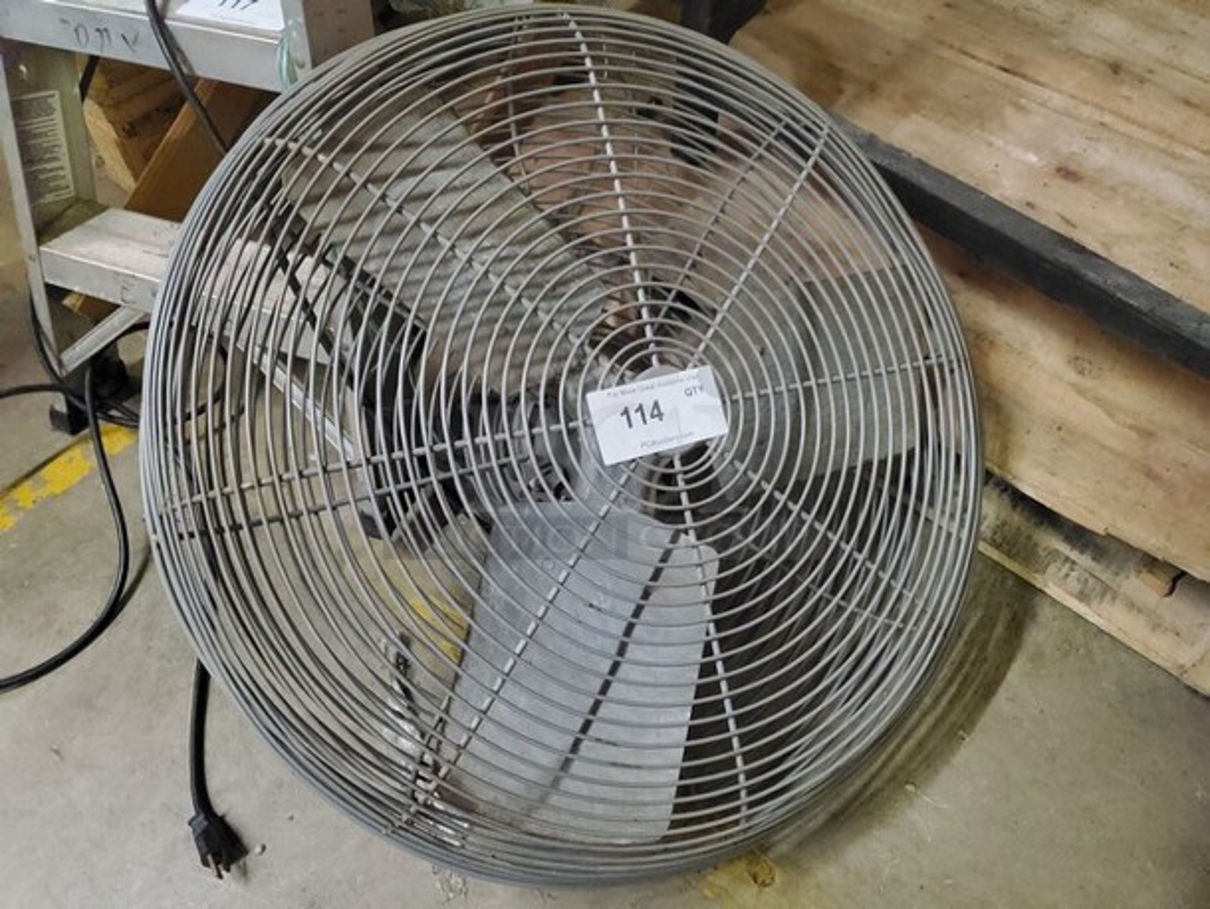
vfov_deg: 53.1
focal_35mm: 26
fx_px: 909
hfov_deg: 67.3
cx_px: 605
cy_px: 454
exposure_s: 1/60
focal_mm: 4.3
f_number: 1.5
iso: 1600
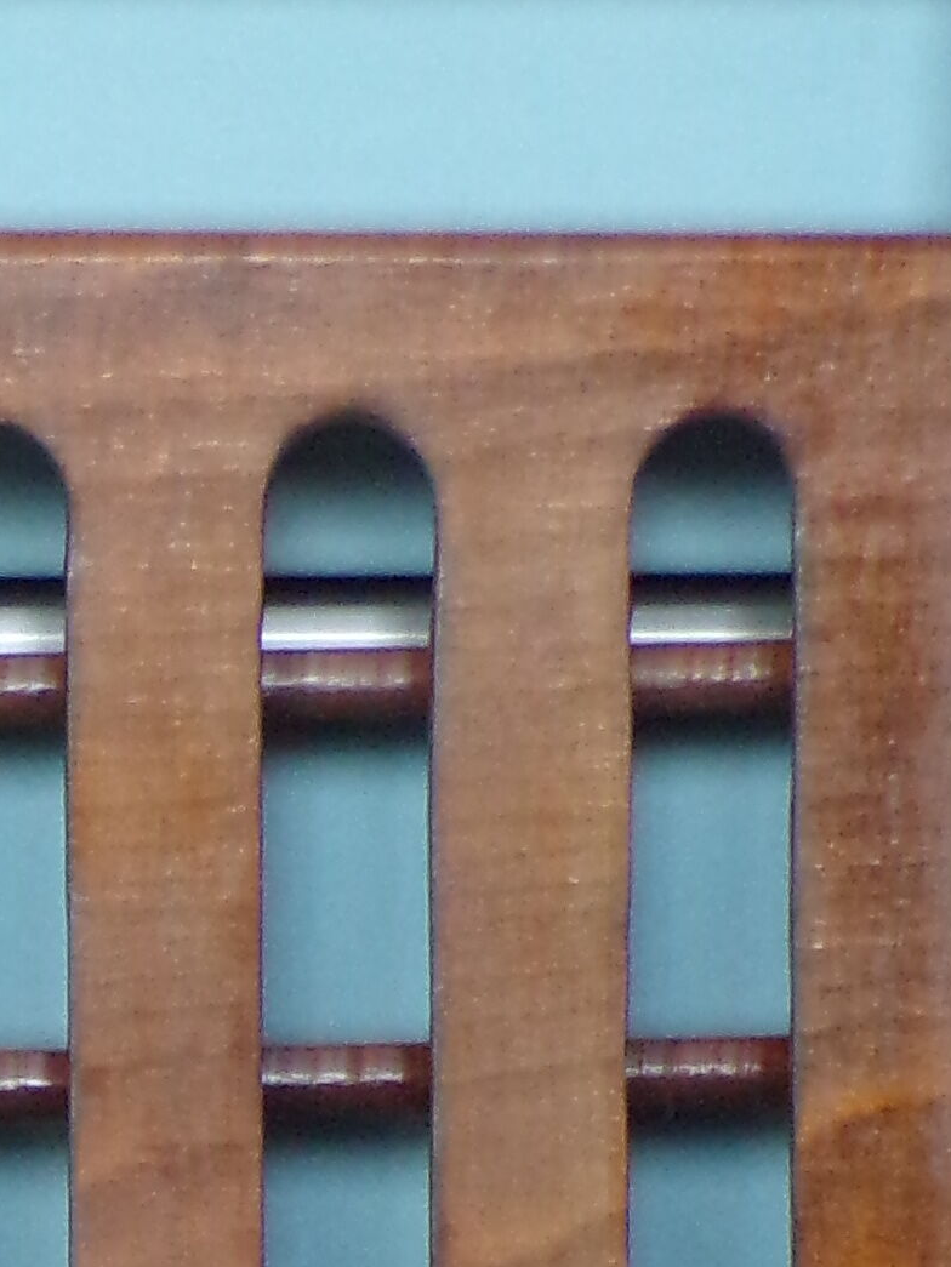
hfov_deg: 6.8
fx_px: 7911
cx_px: -353
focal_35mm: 216
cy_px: 1657
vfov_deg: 9.0
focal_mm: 8.7
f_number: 3.5
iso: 294
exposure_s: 1/17
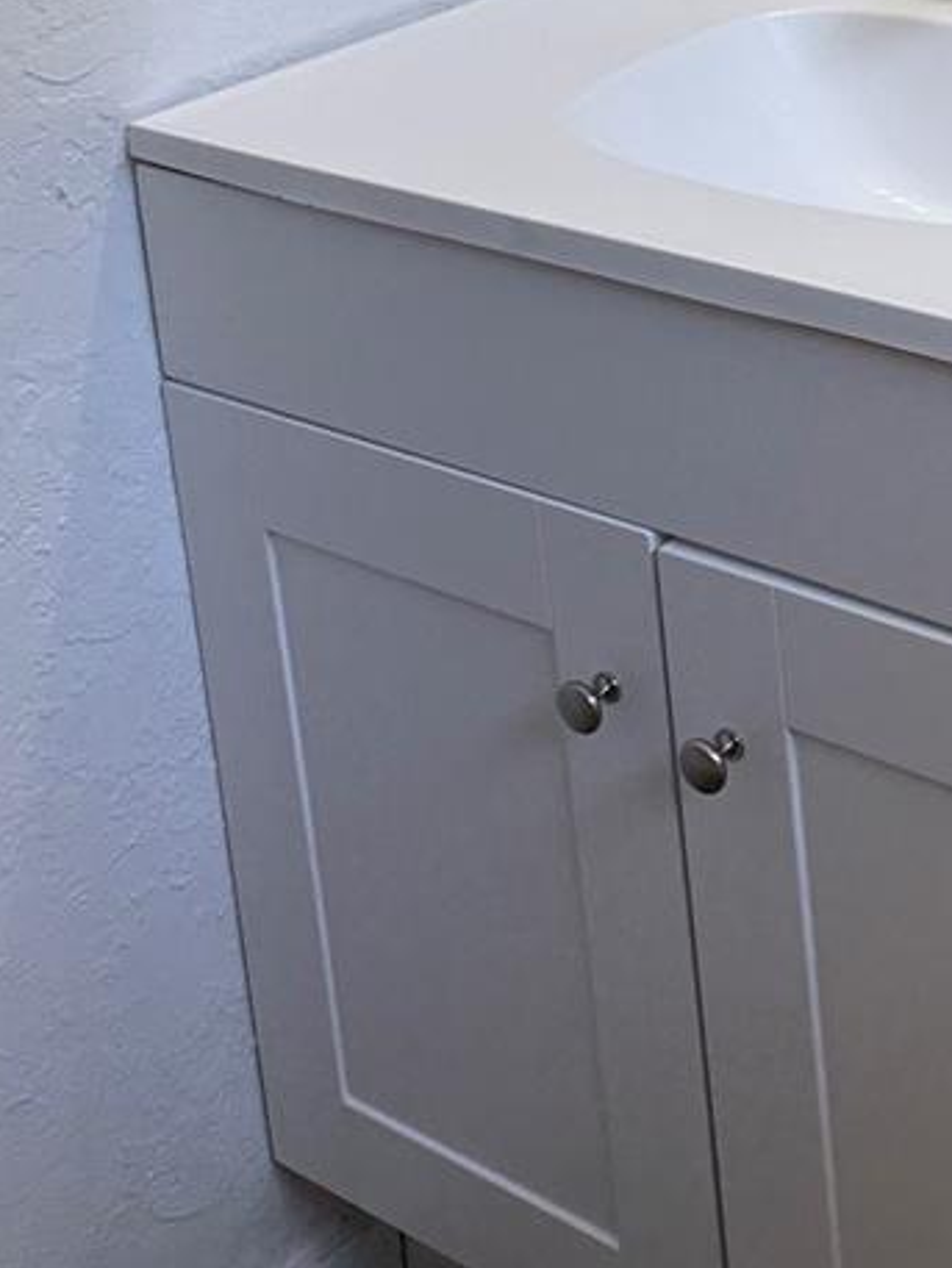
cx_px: 1046
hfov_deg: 22.0
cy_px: -172
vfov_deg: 27.7
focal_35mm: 63
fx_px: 2309
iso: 64
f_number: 1.78
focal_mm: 6.76
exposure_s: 1/171
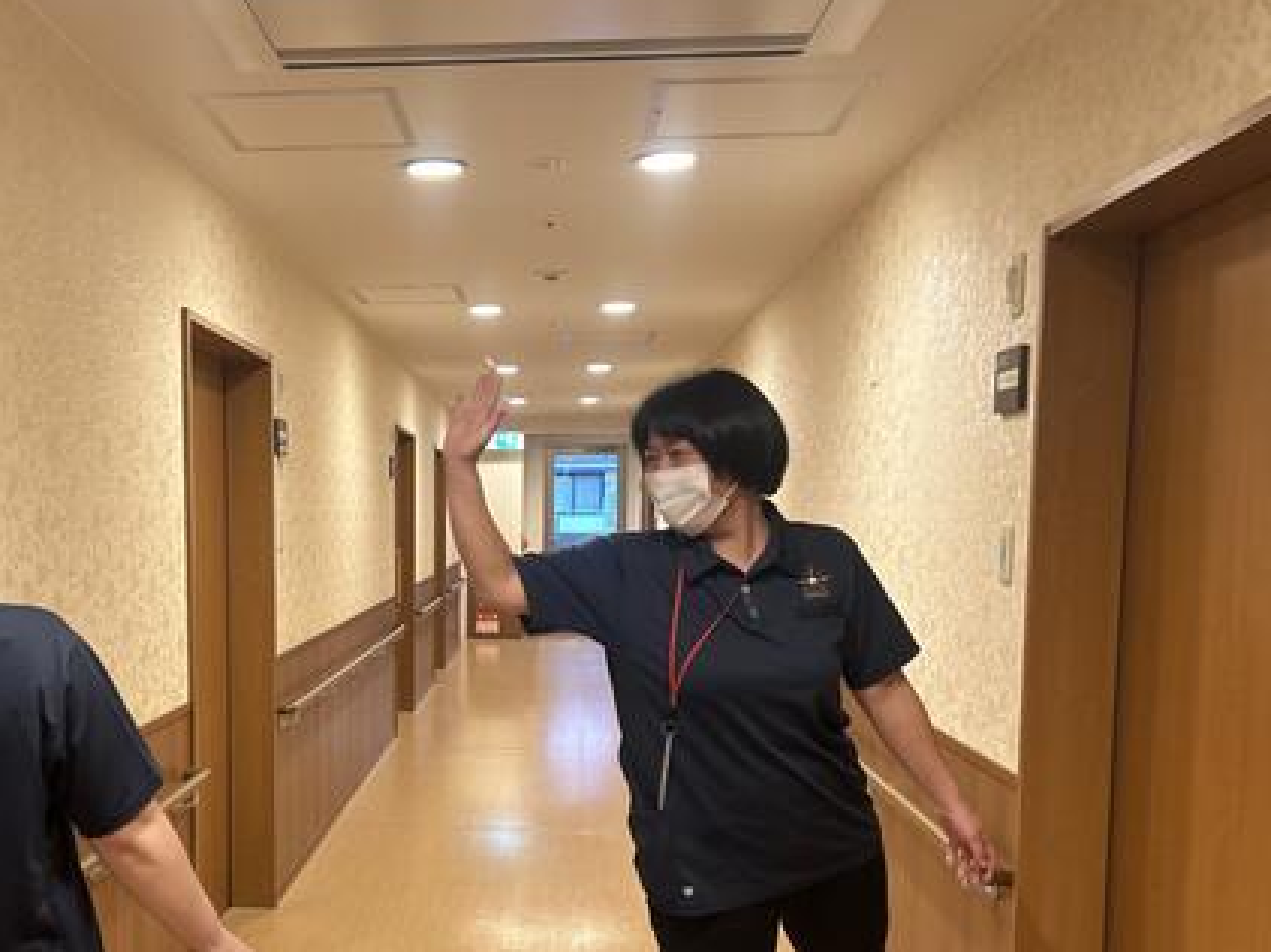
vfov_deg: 38.1
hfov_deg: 49.2
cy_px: 645
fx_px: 1358
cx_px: 416
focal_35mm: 37
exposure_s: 1/60
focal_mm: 5.7
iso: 160
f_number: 1.5
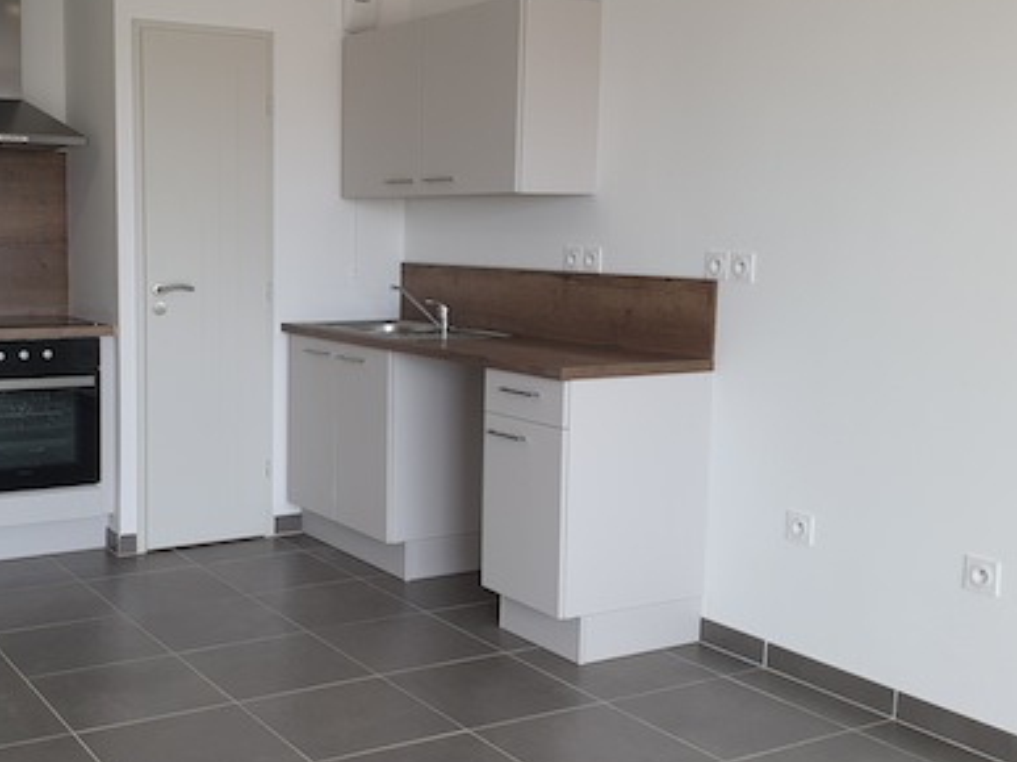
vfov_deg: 33.5
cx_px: 323
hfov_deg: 43.1
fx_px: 1263
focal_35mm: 43
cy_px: 339
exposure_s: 1/50
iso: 64
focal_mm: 4.3
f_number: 2.4
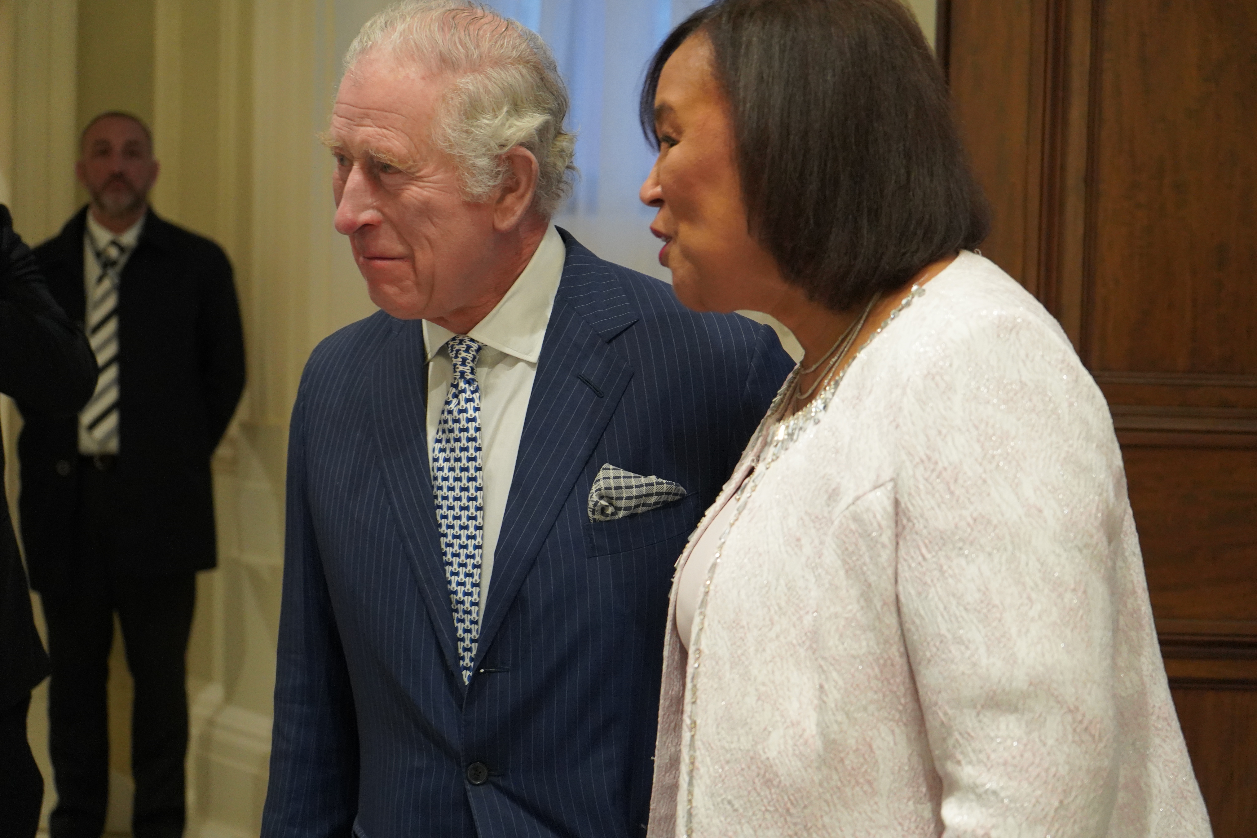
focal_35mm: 68
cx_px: 628
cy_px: 419
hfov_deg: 29.7
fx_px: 2374
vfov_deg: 20.0
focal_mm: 68
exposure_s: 1/160
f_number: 5.6
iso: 5000
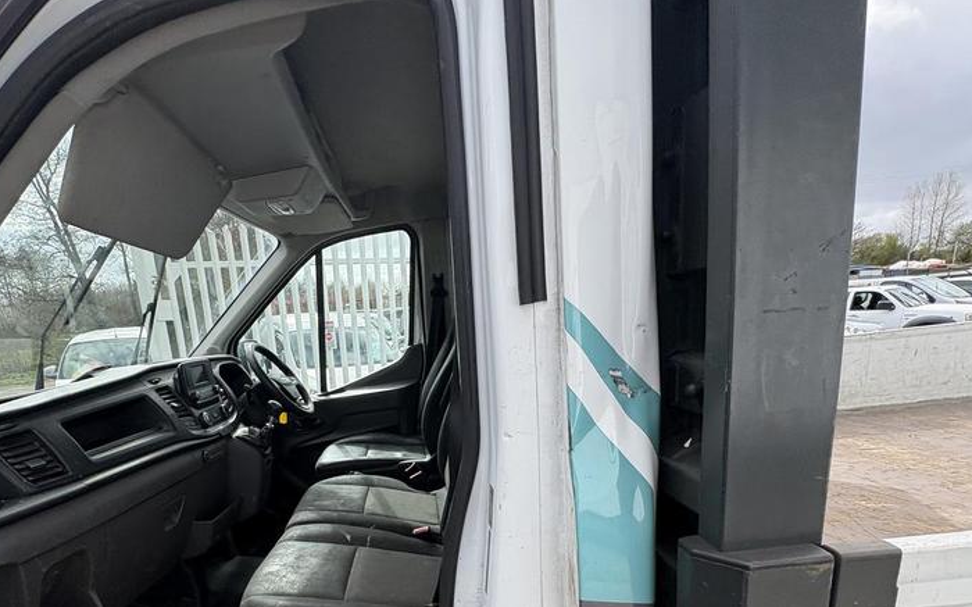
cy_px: 460
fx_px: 503
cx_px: 408
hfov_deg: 87.3
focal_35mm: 19
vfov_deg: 58.7
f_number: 2.2
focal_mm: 2.22
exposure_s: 1/544
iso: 40
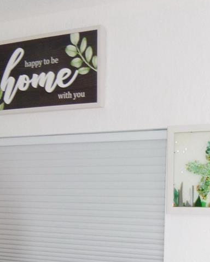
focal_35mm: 61
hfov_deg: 24.4
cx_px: 180
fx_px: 474
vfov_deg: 29.1
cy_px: 259
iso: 100
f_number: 2.8
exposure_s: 1/125
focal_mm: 4.5
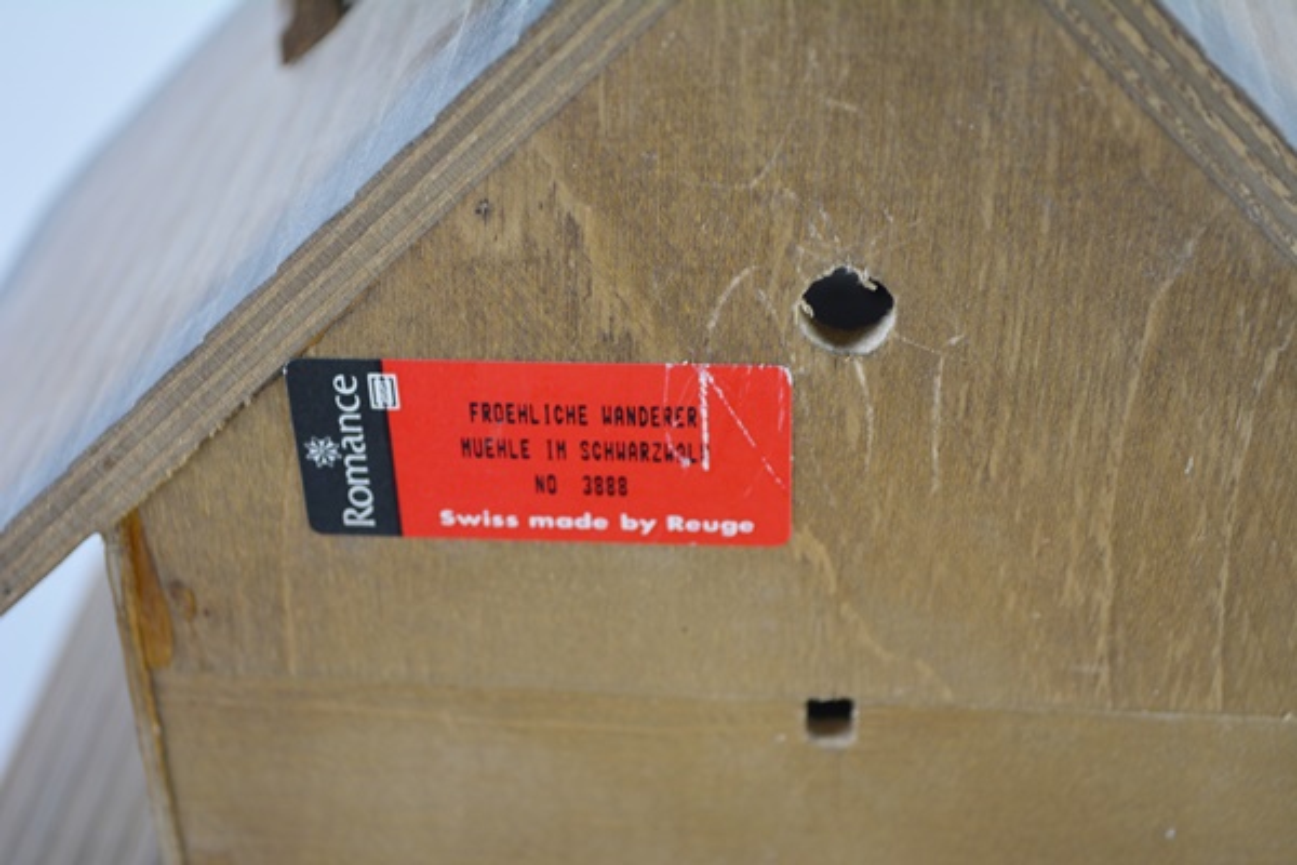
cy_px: 432
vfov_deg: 20.6
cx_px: 648
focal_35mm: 66
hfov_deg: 30.5
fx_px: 2378
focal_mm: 44
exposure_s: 1/80
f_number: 5.3
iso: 400
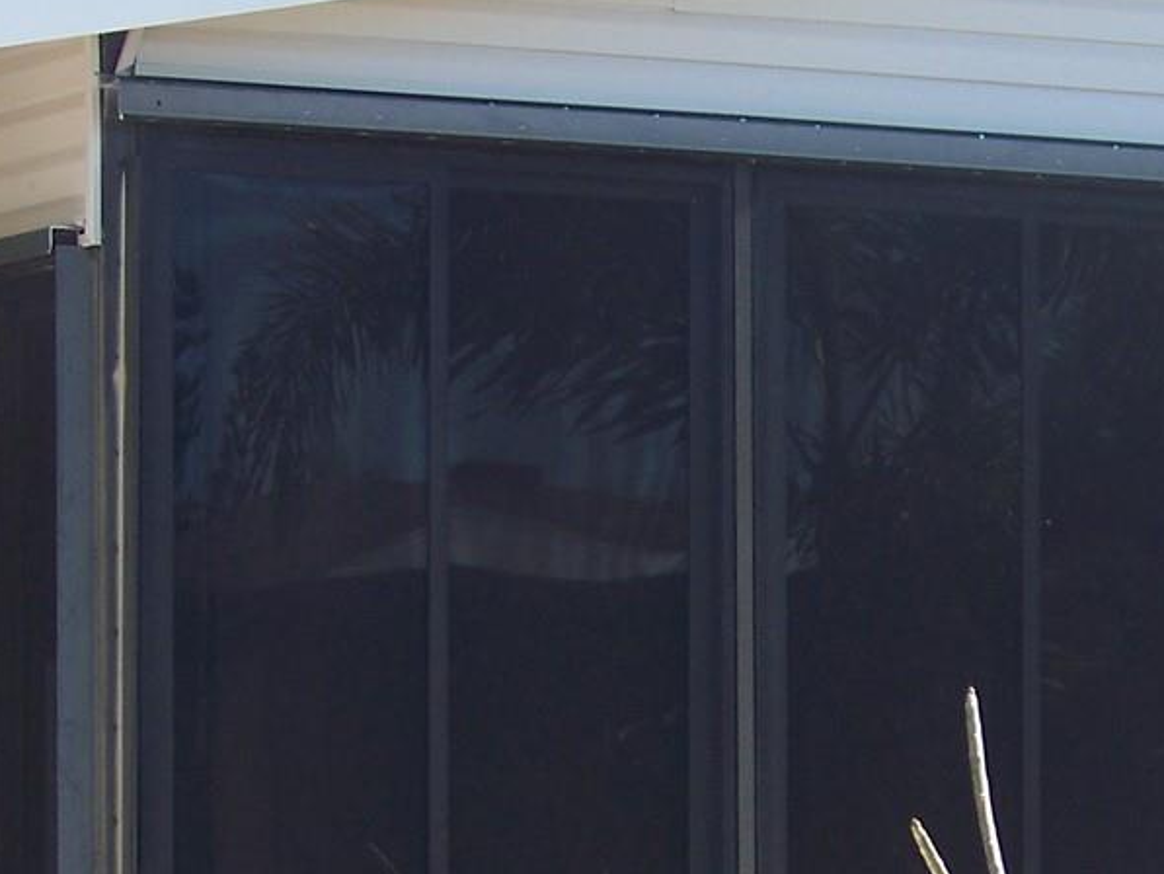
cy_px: 812
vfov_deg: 7.1
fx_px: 7029
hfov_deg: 9.4
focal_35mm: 209
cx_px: 1018
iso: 64
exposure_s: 1/250
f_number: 3.2
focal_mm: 13.2
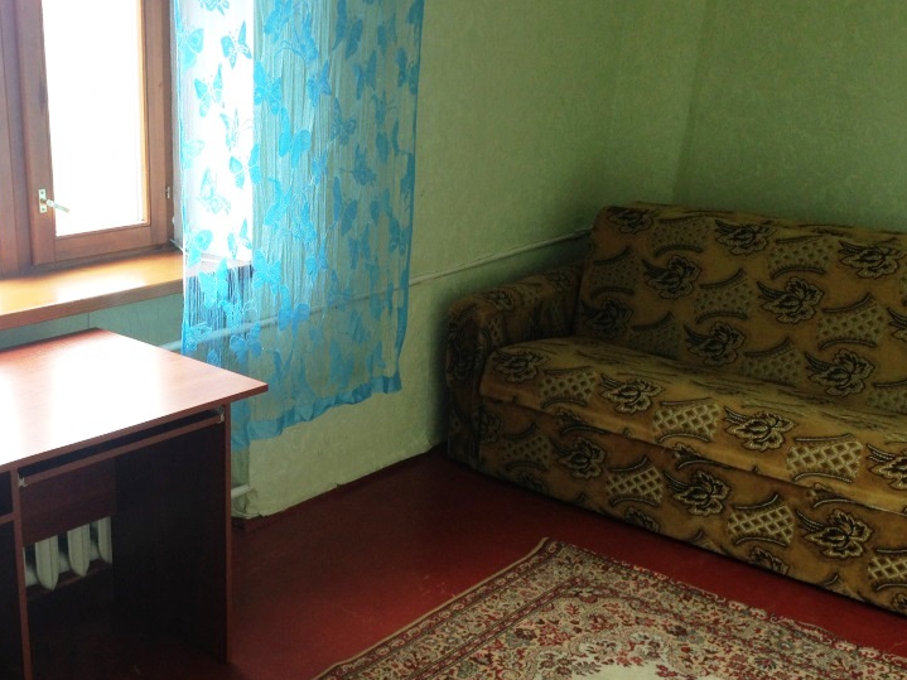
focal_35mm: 47
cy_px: 462
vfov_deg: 30.6
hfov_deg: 39.9
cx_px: 291
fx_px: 1231
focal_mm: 4.13
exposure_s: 1/60
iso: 64
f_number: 2.4
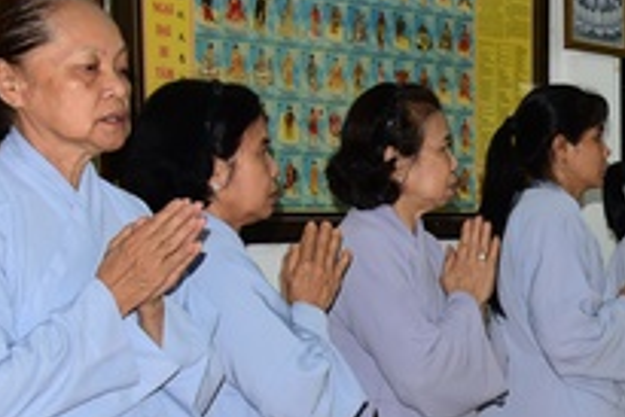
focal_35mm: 95
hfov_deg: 19.6
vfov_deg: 14.1
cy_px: 441
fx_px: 1650
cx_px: 838
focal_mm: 30
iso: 640
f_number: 5.6
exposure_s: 1/80
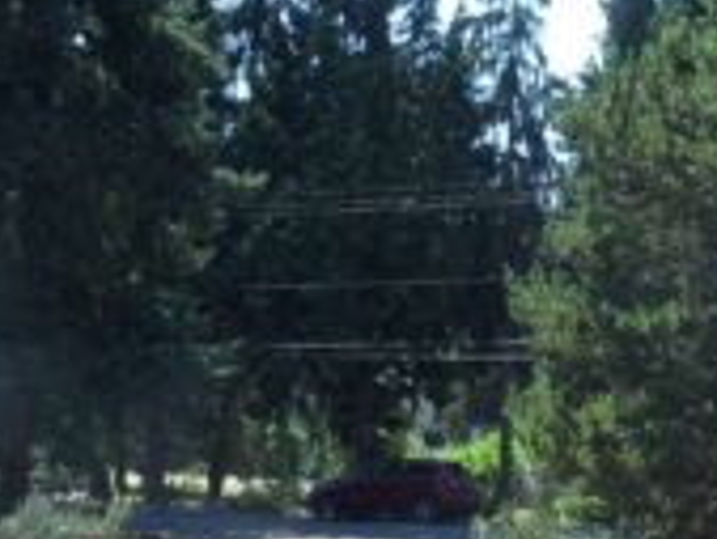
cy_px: 556
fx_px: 2156
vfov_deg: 14.0
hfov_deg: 18.8
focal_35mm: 104
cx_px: 543
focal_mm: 6
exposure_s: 1/400
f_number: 3.5
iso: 100
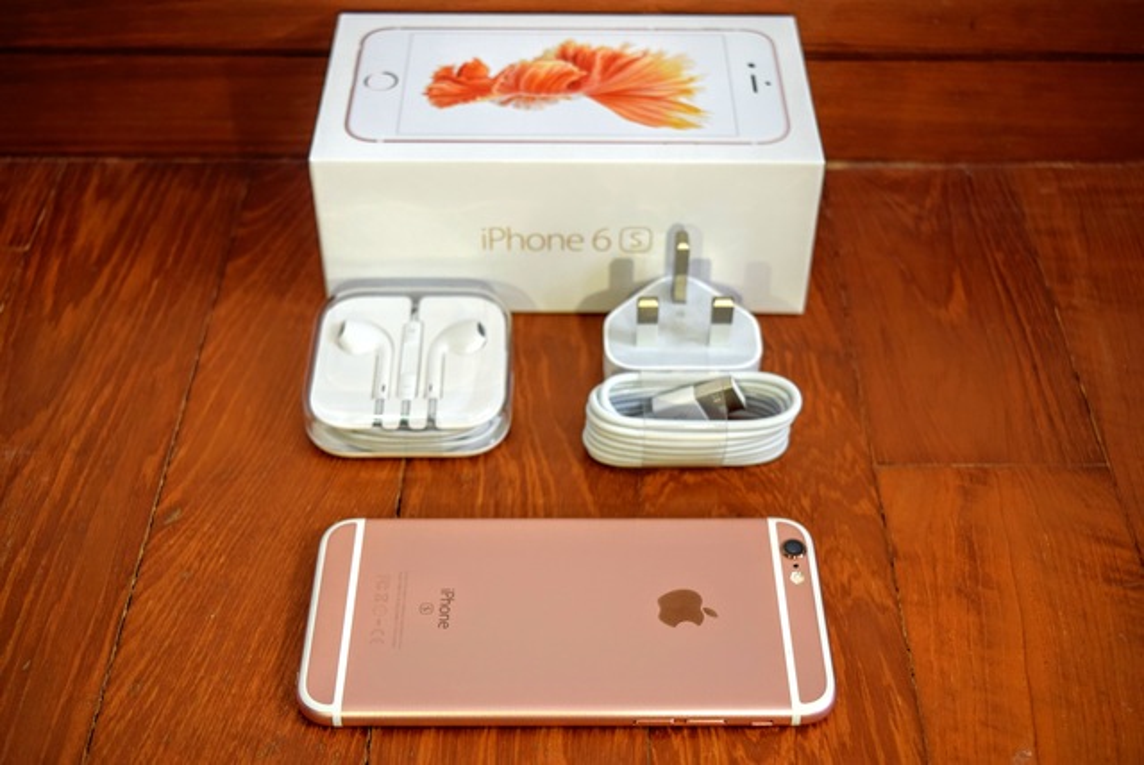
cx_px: 572
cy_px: 382
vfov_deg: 28.1
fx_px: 1527
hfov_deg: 41.1
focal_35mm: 48
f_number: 4.5
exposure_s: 1/60
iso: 400
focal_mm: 32
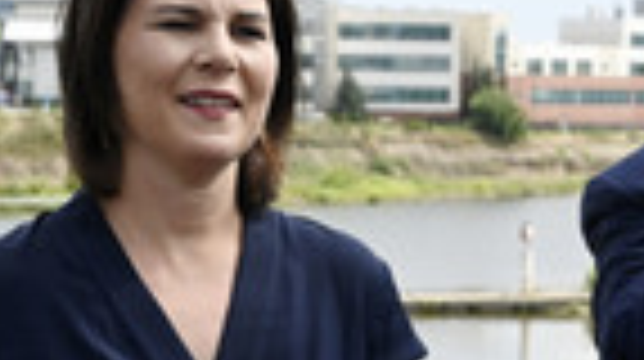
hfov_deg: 17.9
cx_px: 489
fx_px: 2029
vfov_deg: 10.1
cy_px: 356
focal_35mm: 119
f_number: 6.3
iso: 1250
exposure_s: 1/4000
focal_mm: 36
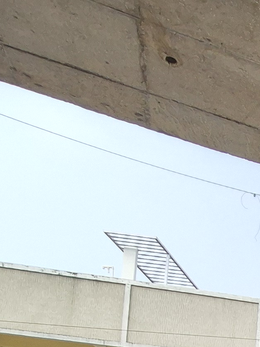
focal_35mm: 62
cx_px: 549
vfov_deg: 23.1
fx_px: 621
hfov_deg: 16.5
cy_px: 560
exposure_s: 1/718
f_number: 2.2
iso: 125
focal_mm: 2.2
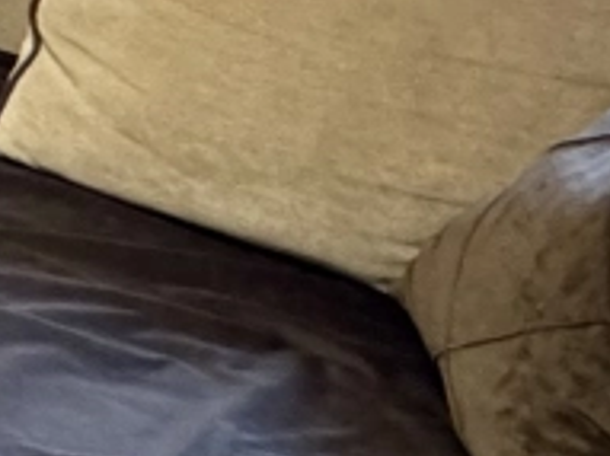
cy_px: -371
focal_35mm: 92
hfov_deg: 17.1
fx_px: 1620
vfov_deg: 14.2
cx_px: -517
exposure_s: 1/33
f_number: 2.2
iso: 1000
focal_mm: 2.22
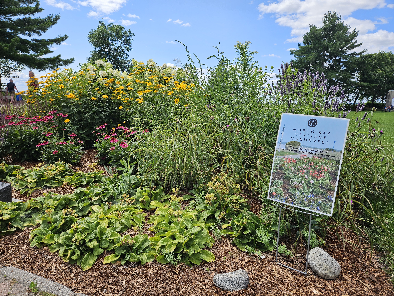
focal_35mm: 23
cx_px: 197
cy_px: 148
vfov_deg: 58.9
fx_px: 262
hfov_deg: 73.9
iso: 25
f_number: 1.8
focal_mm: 5.4
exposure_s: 1/1286
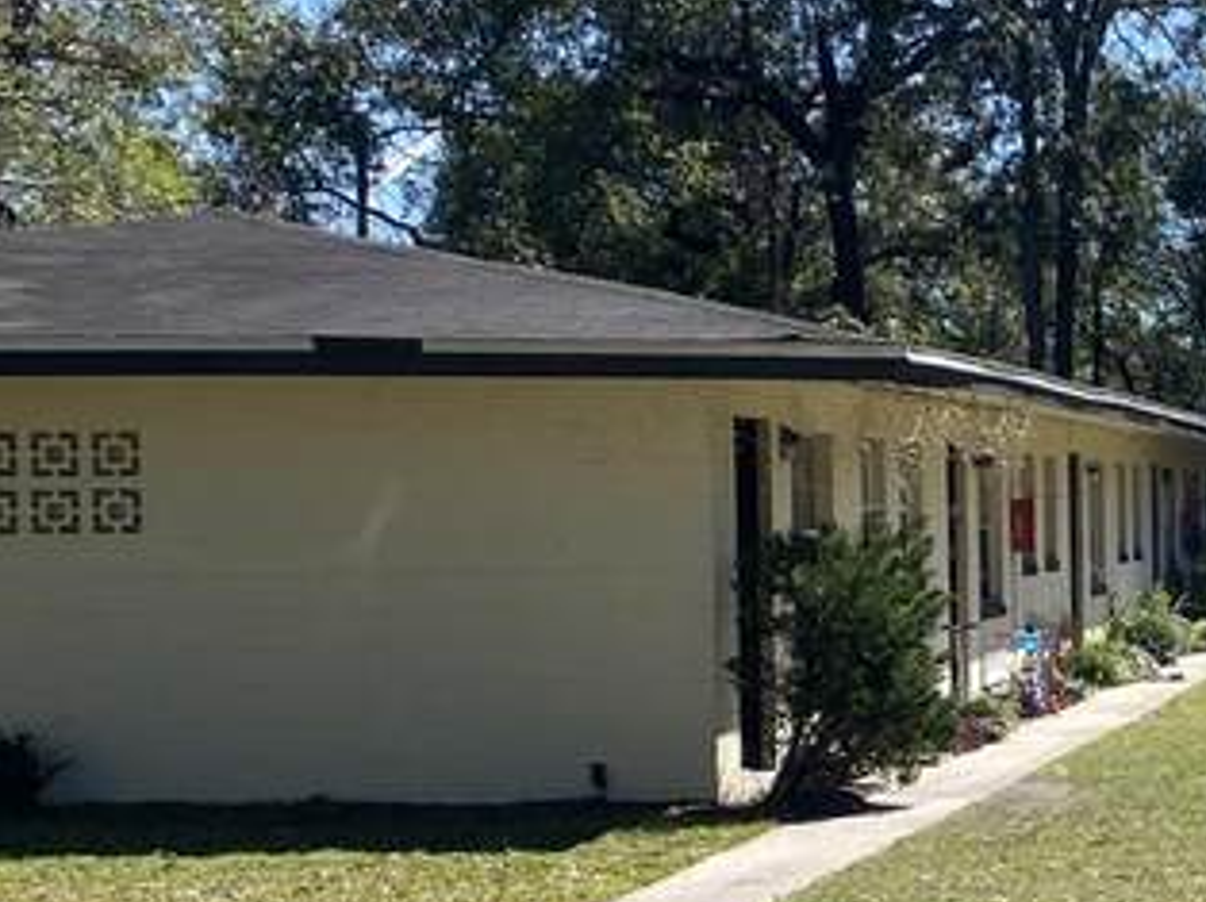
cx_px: 2020
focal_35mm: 106
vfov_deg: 13.9
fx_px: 3690
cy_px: 653
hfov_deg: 16.3
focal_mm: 4.25
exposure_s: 1/2410
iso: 32
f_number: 1.8
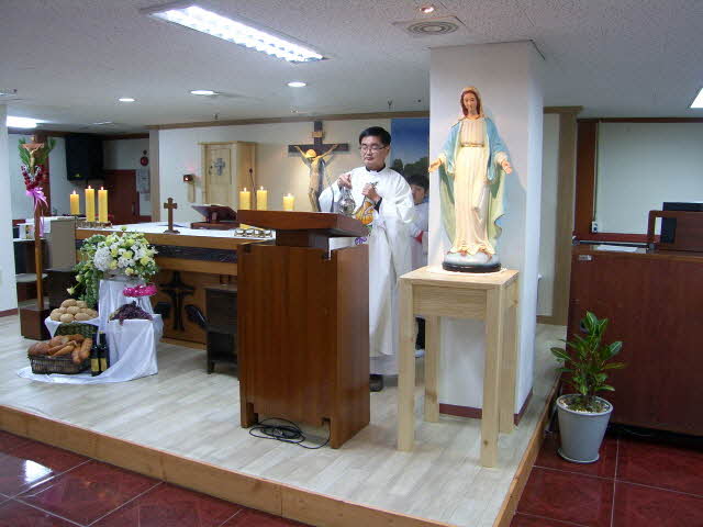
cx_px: 352
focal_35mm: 28
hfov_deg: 63.4
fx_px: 569
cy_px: 264
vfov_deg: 49.7
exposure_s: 1/30
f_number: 2.2
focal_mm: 7.4
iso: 100
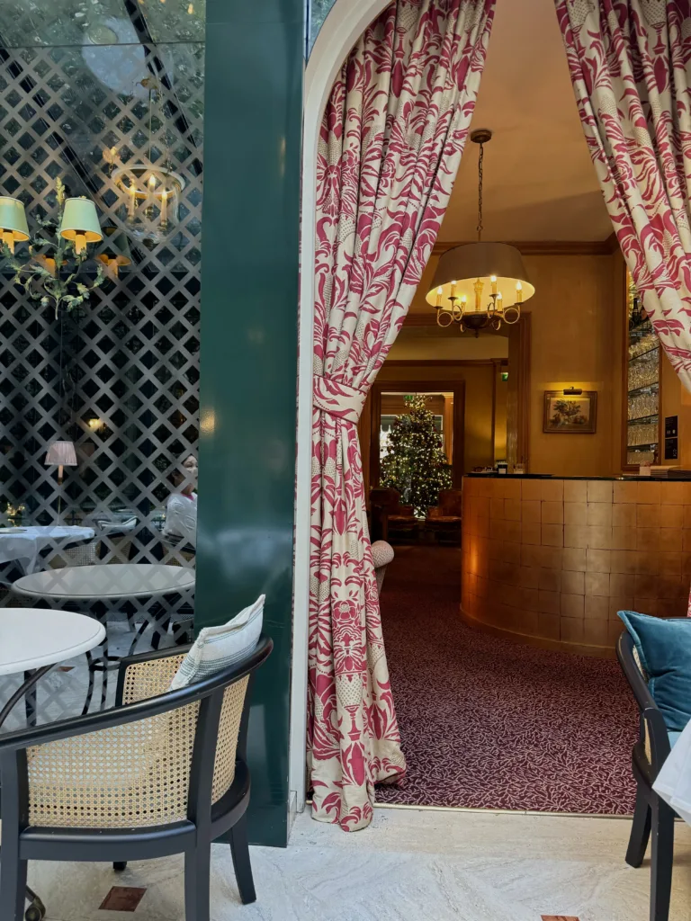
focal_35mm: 24
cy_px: 460
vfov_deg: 71.6
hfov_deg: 56.8
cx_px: 346
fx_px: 639
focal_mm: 6.86
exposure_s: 1/50
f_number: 1.78
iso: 250
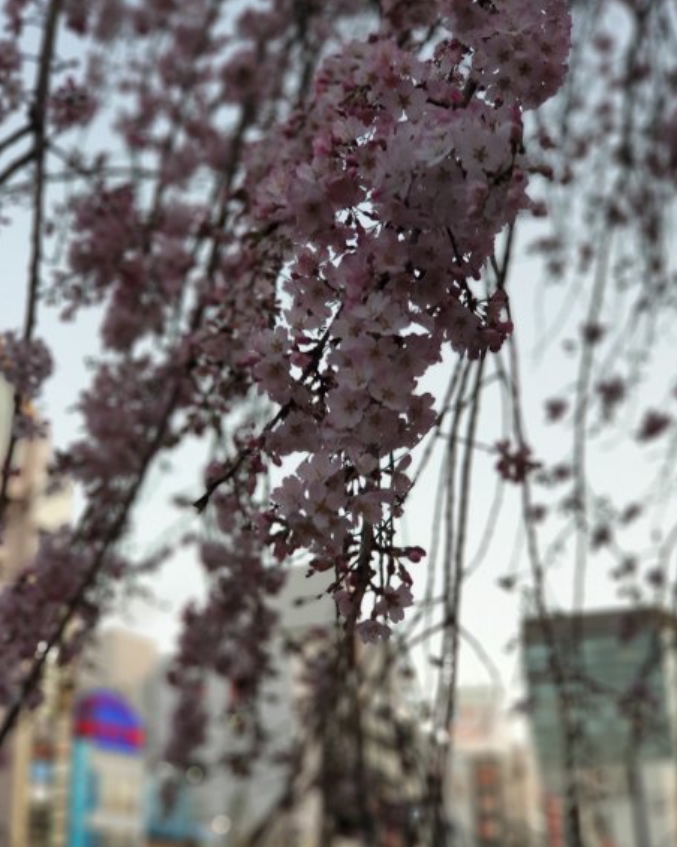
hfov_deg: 27.6
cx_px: 341
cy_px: 403
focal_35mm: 55
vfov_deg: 34.1
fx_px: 1378
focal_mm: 6
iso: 50
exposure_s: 1/100
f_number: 2.4
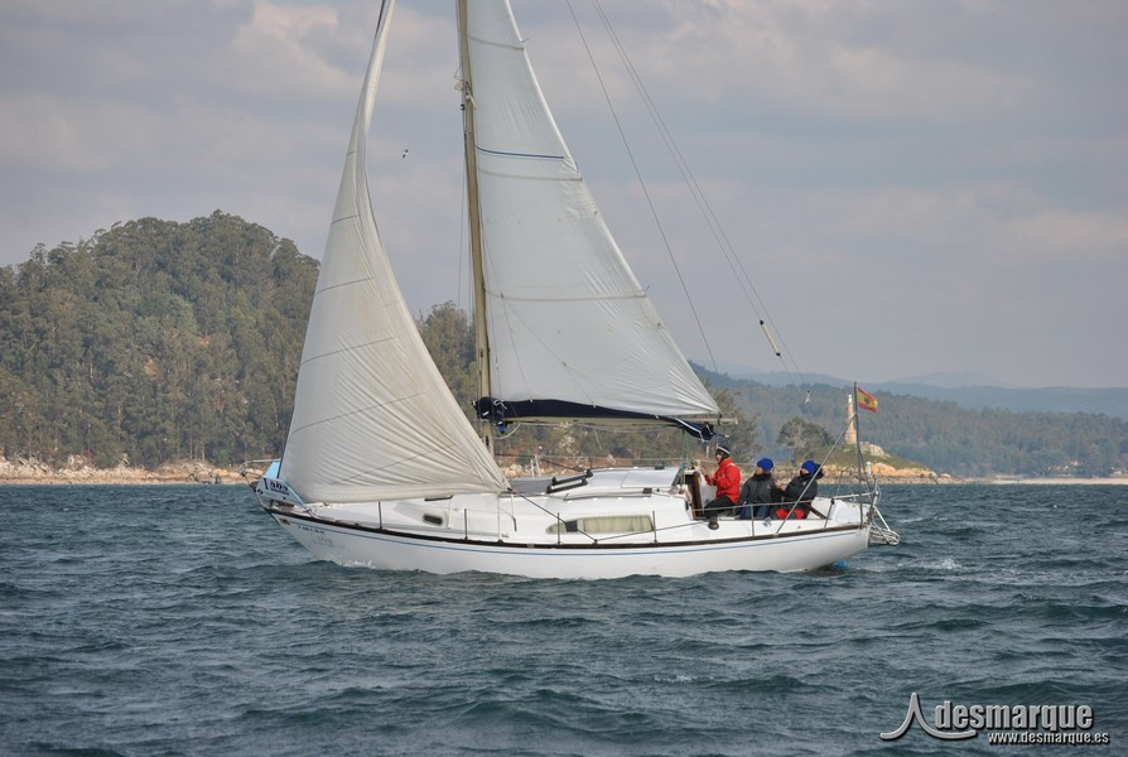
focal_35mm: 138
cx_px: 564
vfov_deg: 10.0
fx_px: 4333
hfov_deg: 14.8
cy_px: 378
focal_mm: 92
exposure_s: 1/500
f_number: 5.6
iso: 100
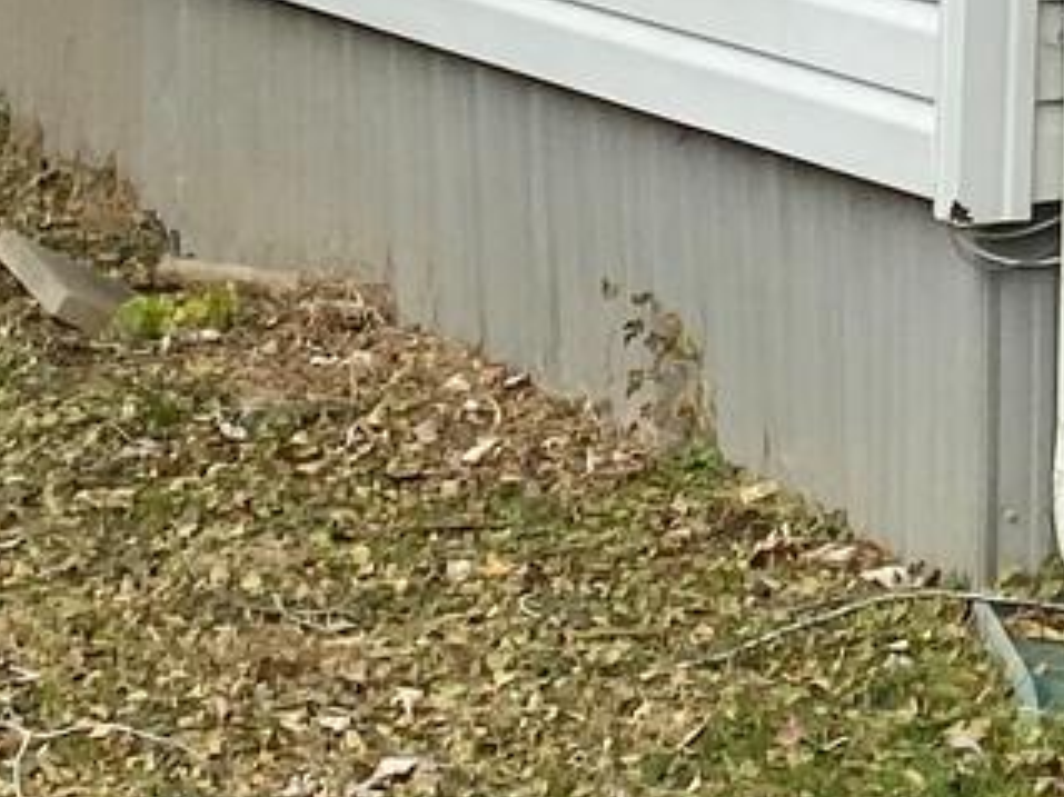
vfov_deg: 8.4
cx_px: 2335
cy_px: -810
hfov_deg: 10.6
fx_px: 5131
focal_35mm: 167
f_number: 1.8
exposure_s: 1/1543
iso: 32
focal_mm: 4.25
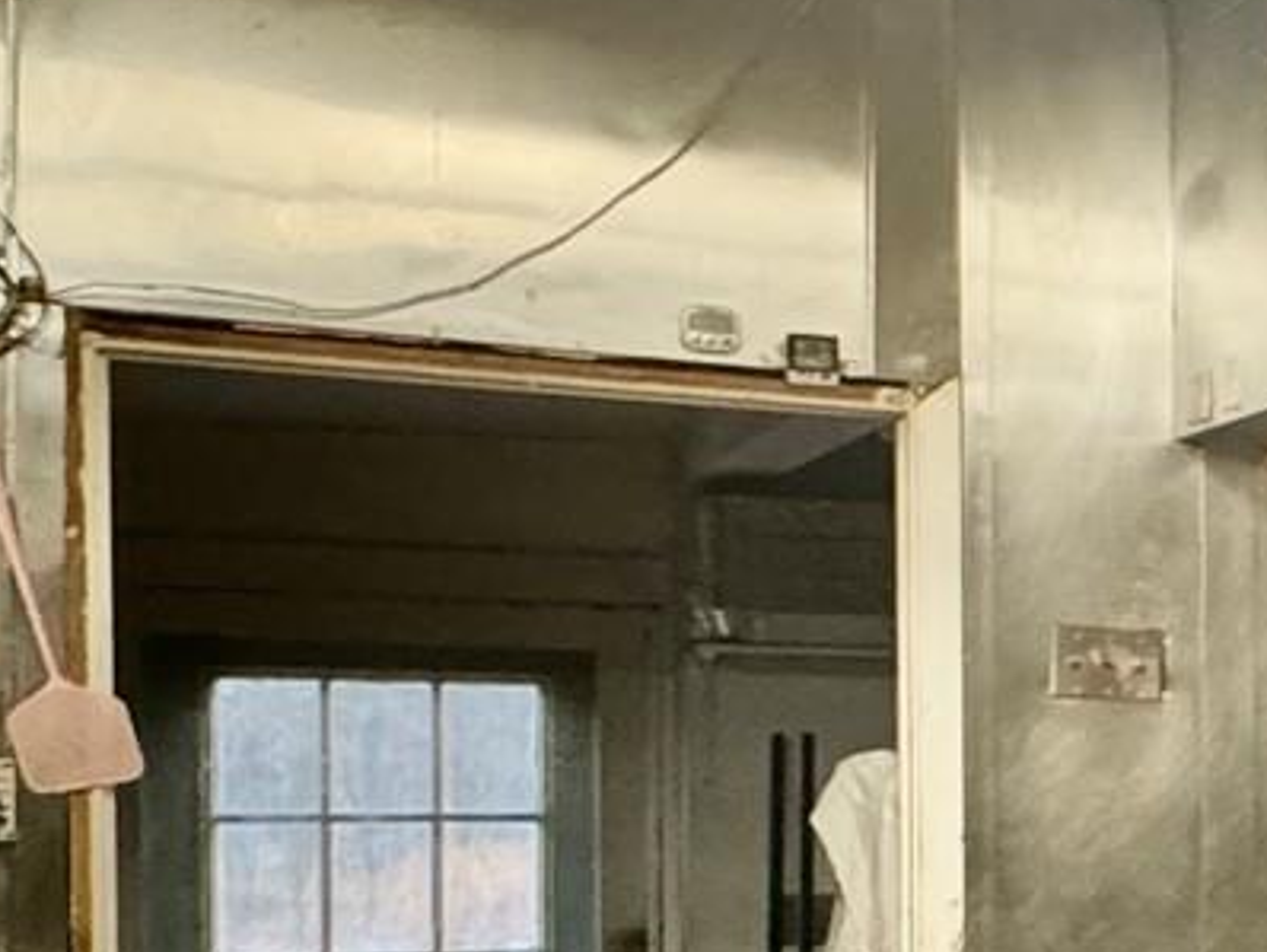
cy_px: 818
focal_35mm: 72
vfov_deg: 20.1
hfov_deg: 18.0
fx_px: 2637
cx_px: 2563
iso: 400
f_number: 2.2
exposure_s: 1/60
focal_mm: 2.22
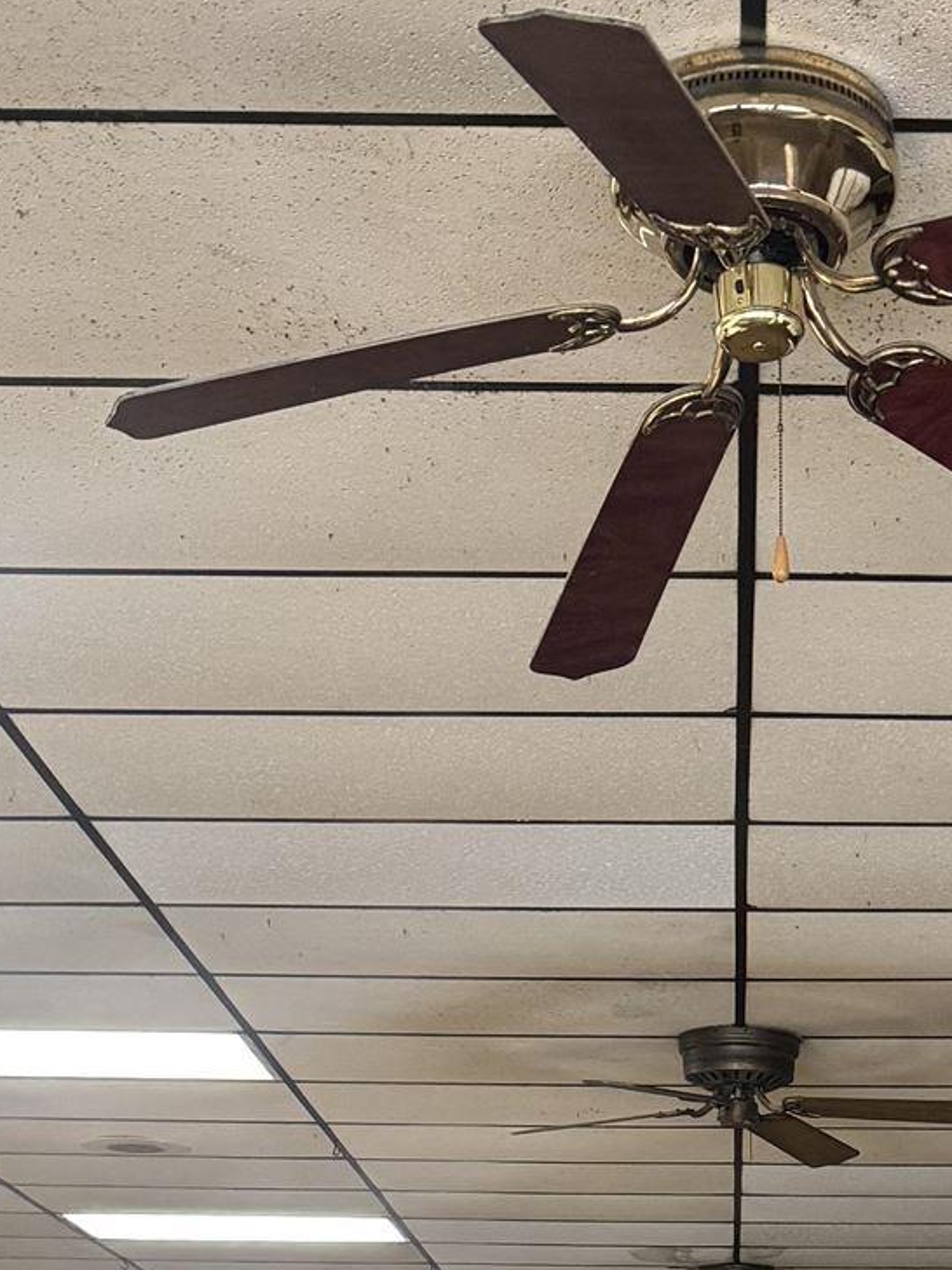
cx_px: 813
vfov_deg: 21.2
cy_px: 1959
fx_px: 2787
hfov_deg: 19.1
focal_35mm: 76
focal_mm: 6.76
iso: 320
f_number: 1.78
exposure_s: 1/60
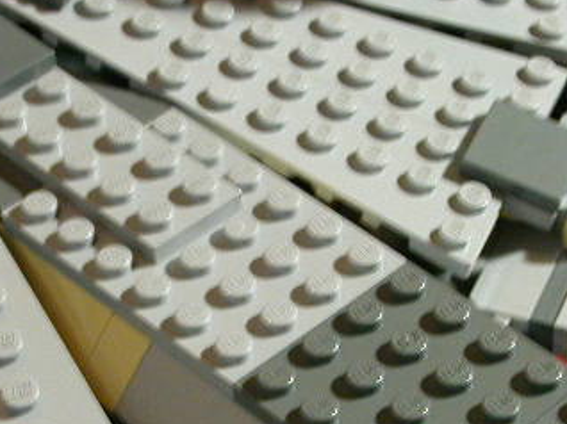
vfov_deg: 11.4
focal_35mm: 129
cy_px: 388
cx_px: 371
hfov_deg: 15.3
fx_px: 2111
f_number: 3.5
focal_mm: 9.7
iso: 400
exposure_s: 1/11.3
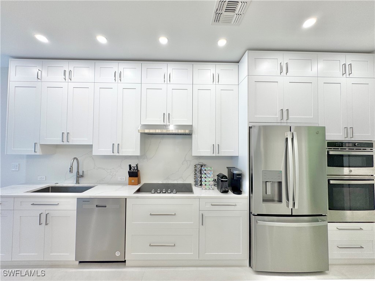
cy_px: 140
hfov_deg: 102.1
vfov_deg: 85.7
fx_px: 152
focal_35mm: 14
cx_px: 188
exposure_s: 1/120
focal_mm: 2.22
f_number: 2.2
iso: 64
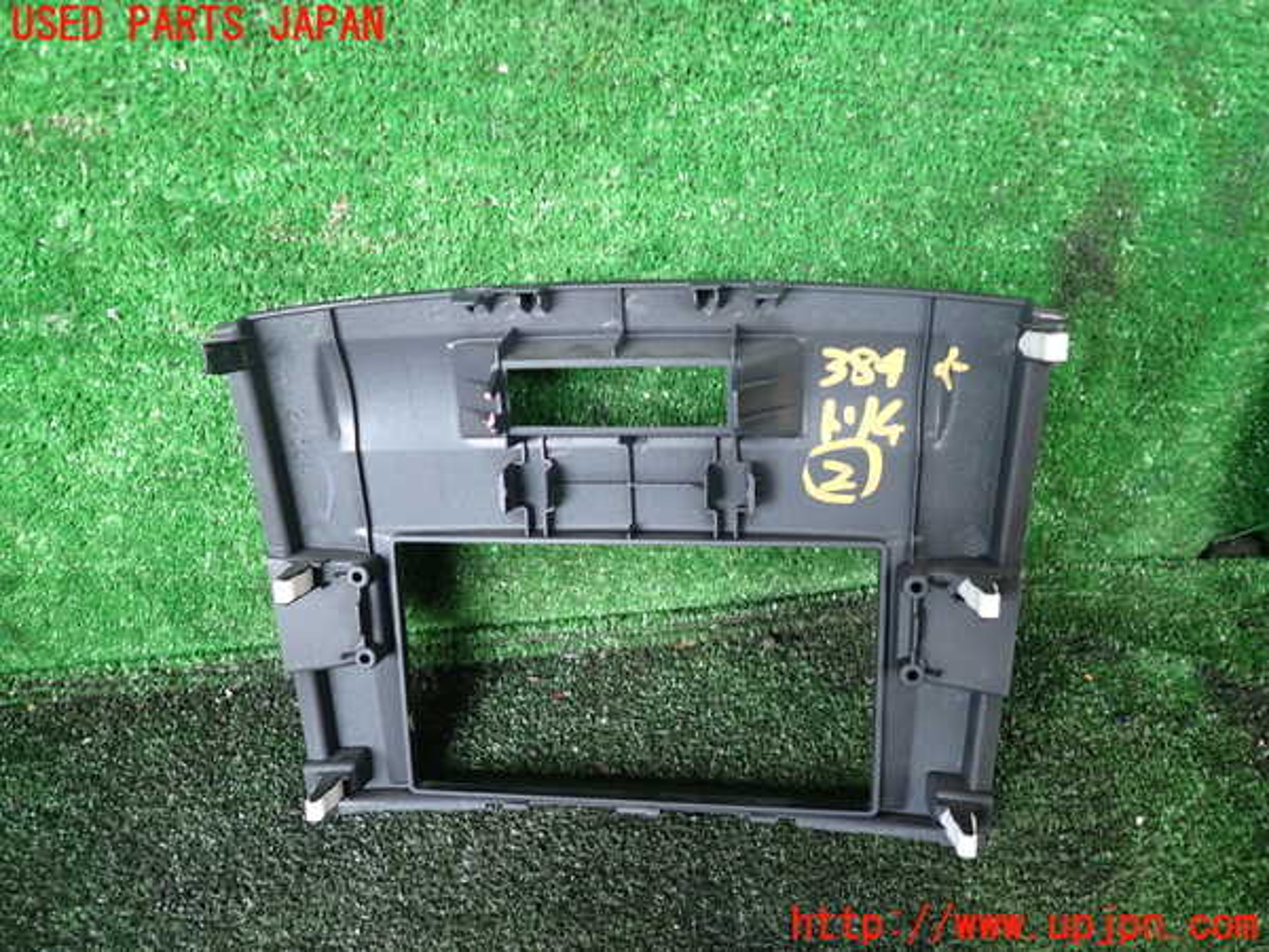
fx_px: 916
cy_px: 476
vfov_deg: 54.9
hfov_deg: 69.4
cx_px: 634
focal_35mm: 25
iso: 200
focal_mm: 4.5
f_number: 2
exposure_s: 1/50
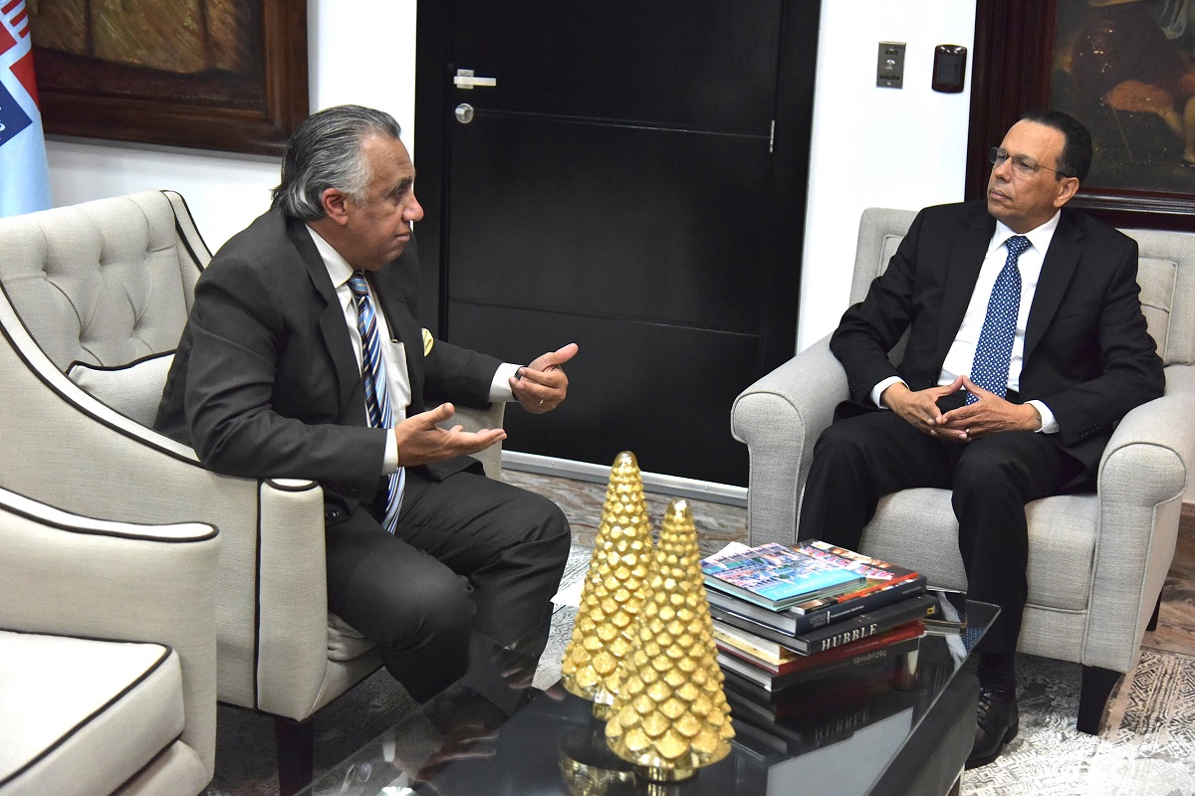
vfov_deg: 26.0
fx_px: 1726
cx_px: 598
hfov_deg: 38.2
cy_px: 398
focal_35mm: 52
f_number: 4
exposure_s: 1/200
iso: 4000
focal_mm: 52
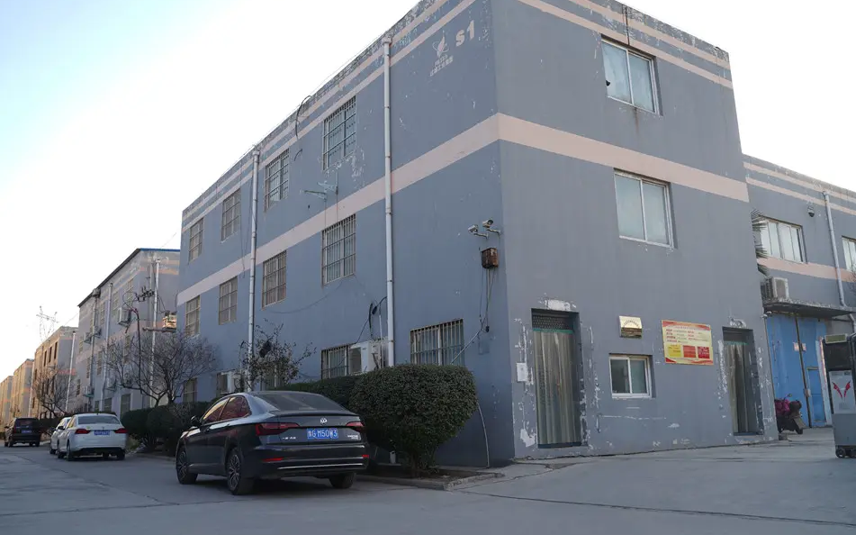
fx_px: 700
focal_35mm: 30
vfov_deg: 41.8
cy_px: 258
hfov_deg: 62.9
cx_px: 421
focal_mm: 28
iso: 50
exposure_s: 1/125
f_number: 4.5
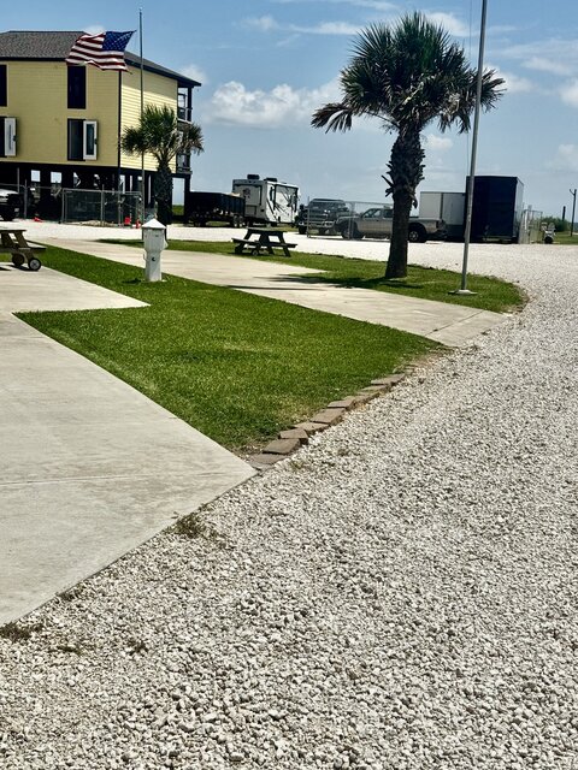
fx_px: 1069
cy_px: 385
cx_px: 289
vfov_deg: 39.7
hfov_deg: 30.3
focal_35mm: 48
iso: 80
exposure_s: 1/15385
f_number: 1.78
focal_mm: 6.76
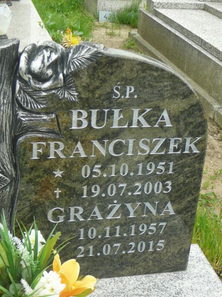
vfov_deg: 31.7
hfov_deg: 24.0
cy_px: 148
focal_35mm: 61
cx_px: 111
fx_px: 522
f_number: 3.6
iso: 80
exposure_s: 1/160
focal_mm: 9.1
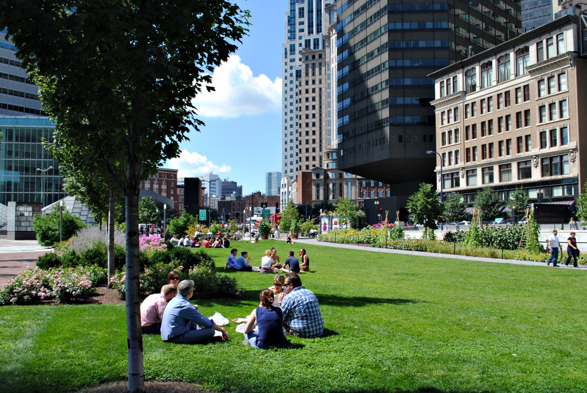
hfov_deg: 53.1
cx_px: 294
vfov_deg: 37.0
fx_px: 588
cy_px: 196
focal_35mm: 36
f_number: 7.1
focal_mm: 24
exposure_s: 1/200
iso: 100
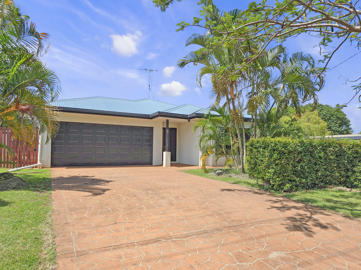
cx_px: 180
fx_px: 240
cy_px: 135
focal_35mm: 23
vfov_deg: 58.9
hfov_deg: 73.9
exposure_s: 1/1022
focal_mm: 6.3
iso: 12
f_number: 1.7
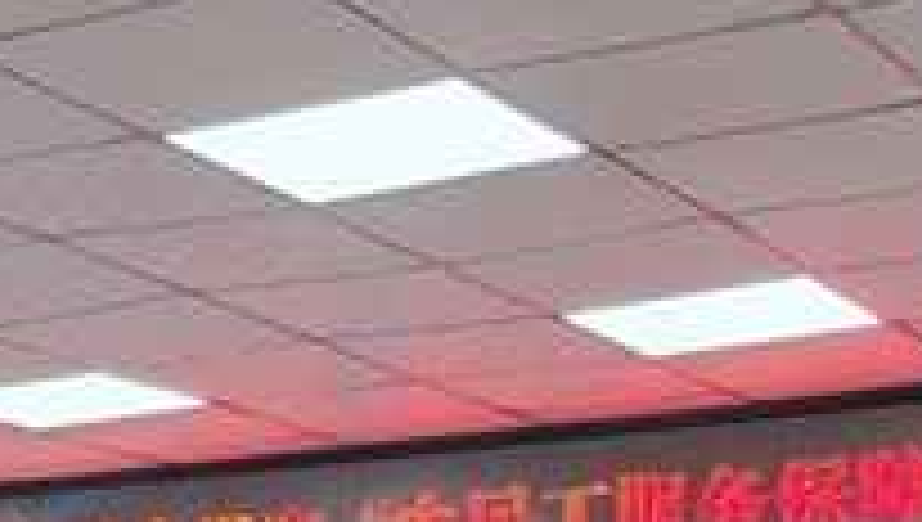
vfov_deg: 10.2
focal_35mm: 112
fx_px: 2742
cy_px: 968
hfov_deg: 18.5
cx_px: -22
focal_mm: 5.52
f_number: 1.9
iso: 64
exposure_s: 1/50
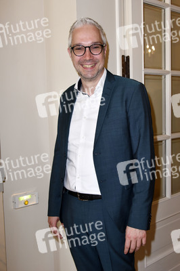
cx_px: 90
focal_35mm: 44
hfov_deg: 30.5
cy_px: 136
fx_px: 331
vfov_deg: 44.5
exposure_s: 1/125
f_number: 6.3
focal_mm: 44
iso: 1250
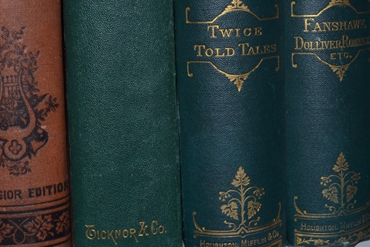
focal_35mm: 69
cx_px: 250
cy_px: -10
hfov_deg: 29.0
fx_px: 709
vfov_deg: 19.1
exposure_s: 1/60
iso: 100
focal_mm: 22
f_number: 8
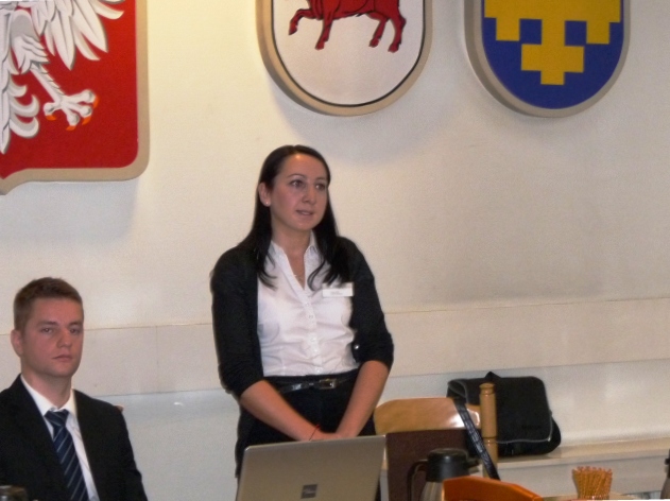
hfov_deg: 15.5
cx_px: 335
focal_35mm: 127
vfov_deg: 11.7
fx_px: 2456
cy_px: 250
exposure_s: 1/80
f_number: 3.4
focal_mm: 16.1
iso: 500
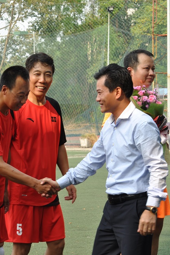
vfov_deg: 16.4
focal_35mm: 125
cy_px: 128
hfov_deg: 11.0
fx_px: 883
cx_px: 47
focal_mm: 55
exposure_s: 1/80
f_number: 10
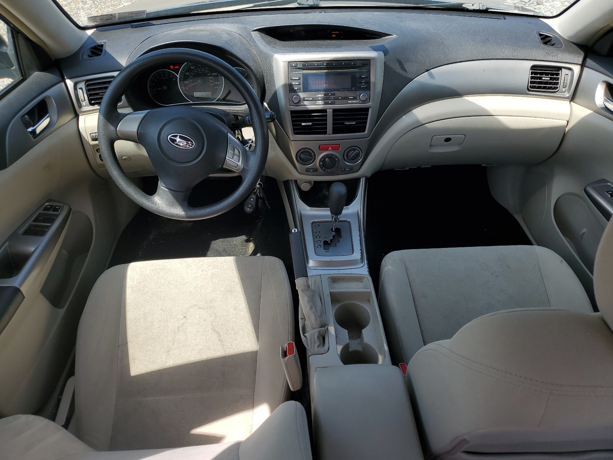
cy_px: 230
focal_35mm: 26
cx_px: 306
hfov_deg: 67.3
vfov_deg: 53.1
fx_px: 460
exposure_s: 1/1111
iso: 50
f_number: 1.5
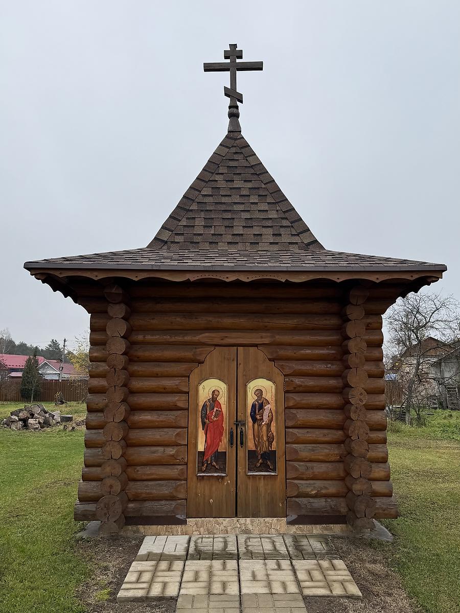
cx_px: 230
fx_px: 425
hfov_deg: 56.8
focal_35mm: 24
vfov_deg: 71.6
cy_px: 306
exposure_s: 1/1091
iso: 80
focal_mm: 6.76
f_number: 1.78
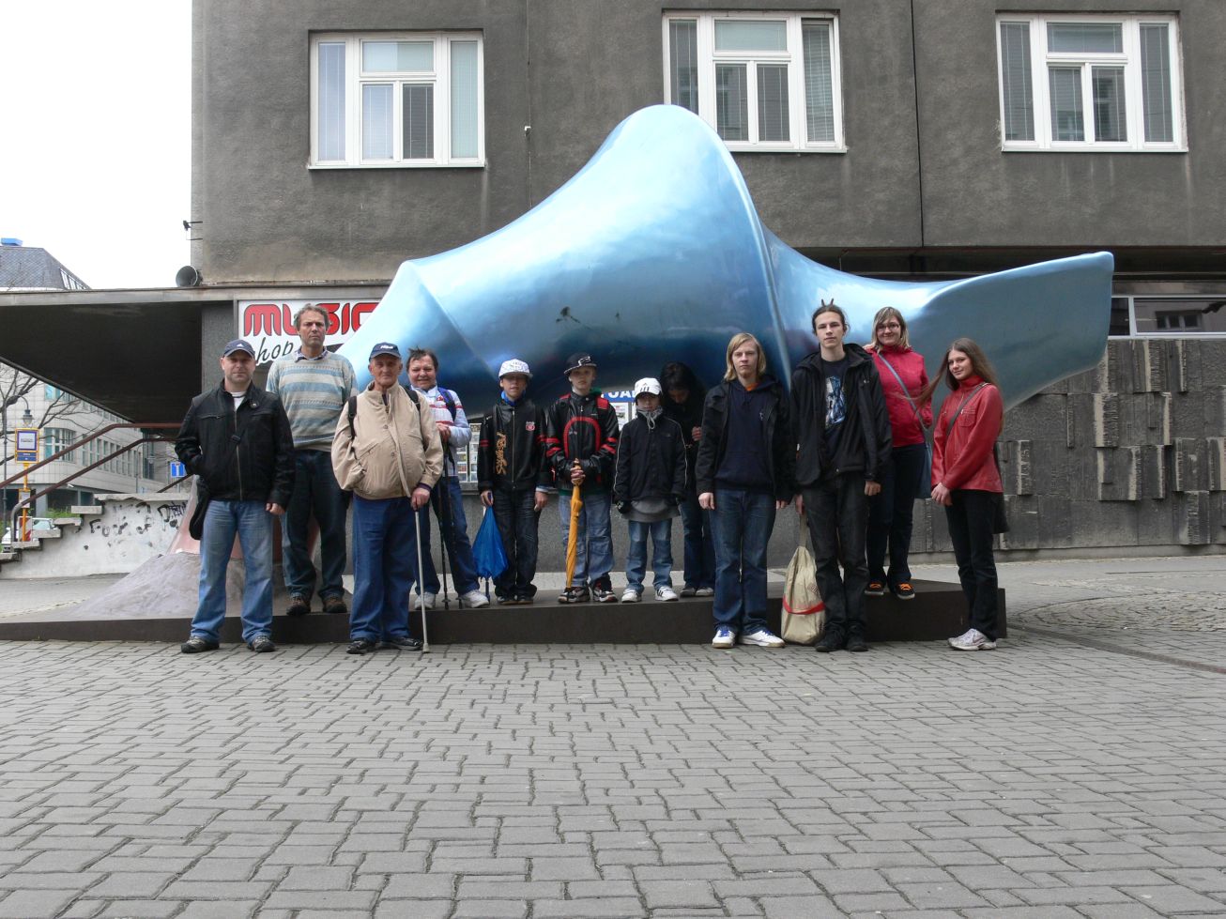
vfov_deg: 36.8
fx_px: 1381
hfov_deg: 47.9
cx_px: 613
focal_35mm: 39
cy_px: 460
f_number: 5.6
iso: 100
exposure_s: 1/125
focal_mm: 8.2
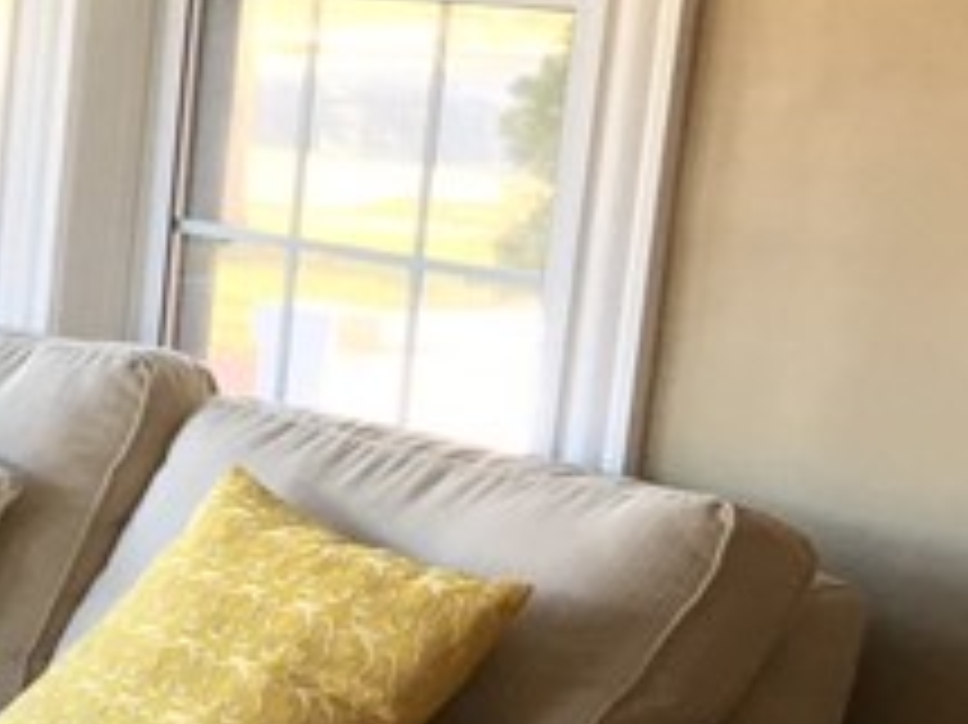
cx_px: -1085
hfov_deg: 12.3
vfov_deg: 10.7
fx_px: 3857
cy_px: 630
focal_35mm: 138
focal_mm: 4.15
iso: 80
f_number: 2.2
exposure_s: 1/30
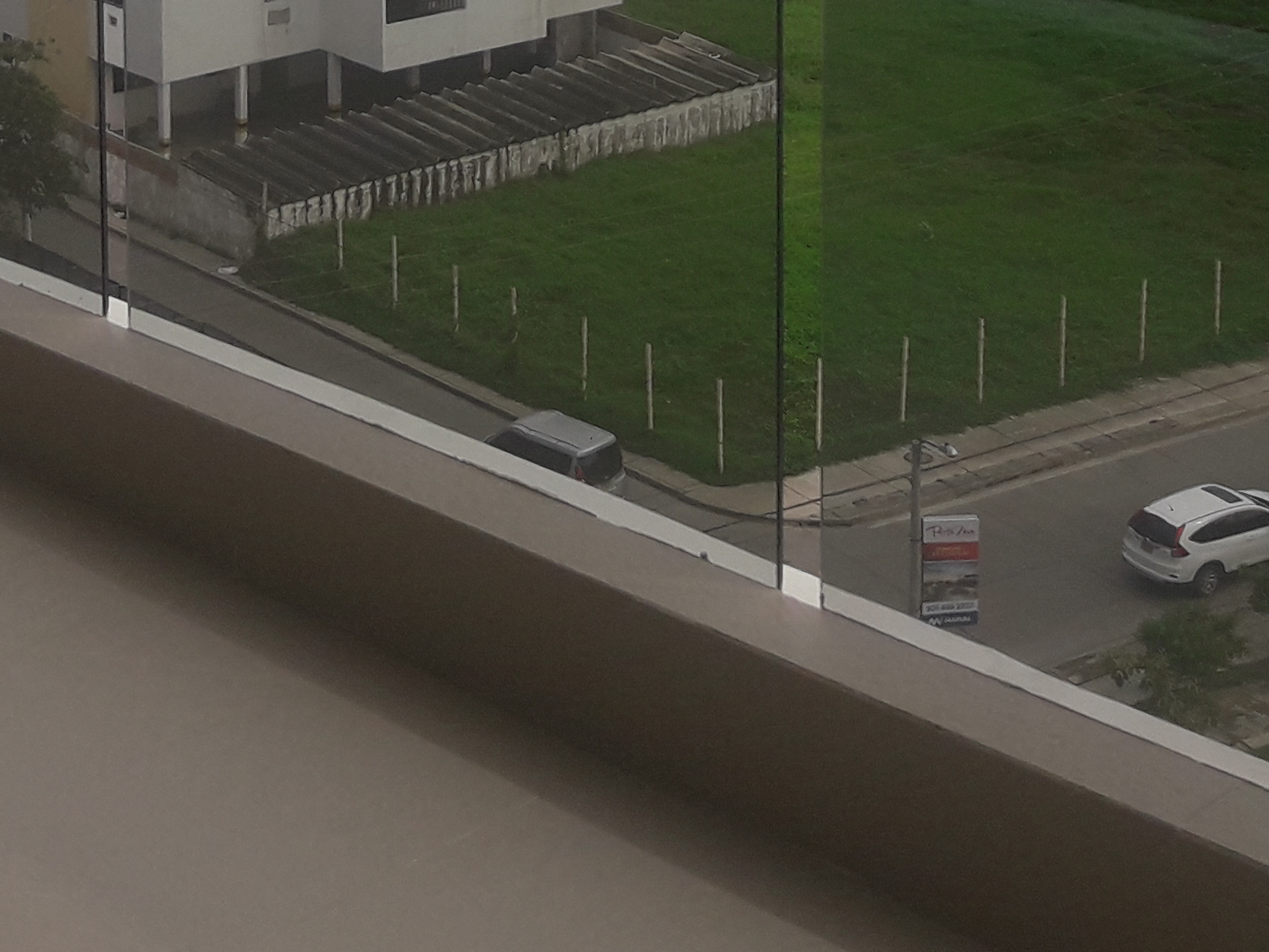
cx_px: 463
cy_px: -381
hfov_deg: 24.6
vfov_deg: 17.2
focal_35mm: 79
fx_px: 2896
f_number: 1.9
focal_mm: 3.7
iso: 40
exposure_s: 1/1332
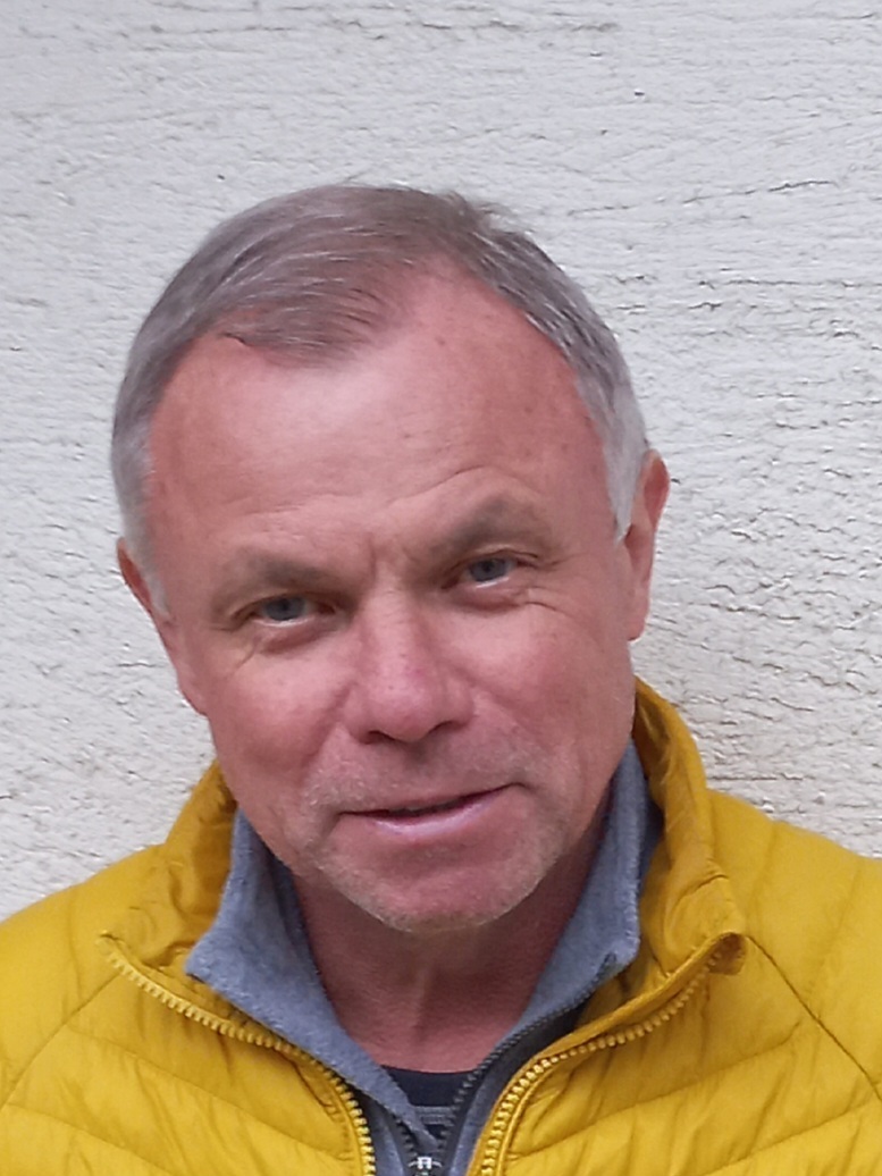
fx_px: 849
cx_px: 441
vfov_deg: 69.4
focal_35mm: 25
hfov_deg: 54.9
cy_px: 588
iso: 200
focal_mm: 4.6
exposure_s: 1/50
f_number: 1.8
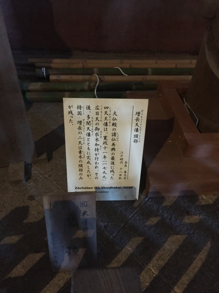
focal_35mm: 29
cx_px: 110
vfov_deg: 61.7
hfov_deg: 48.2
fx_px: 245
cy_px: 146
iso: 400
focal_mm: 4.15
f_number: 2.2
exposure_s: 1/15
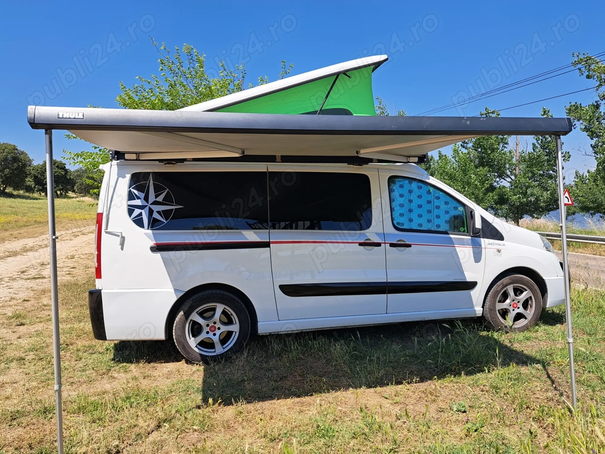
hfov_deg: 71.6
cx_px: 302
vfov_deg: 56.8
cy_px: 227
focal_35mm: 24
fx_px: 419
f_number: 1.8
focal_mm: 5.23
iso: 50
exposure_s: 1/1276
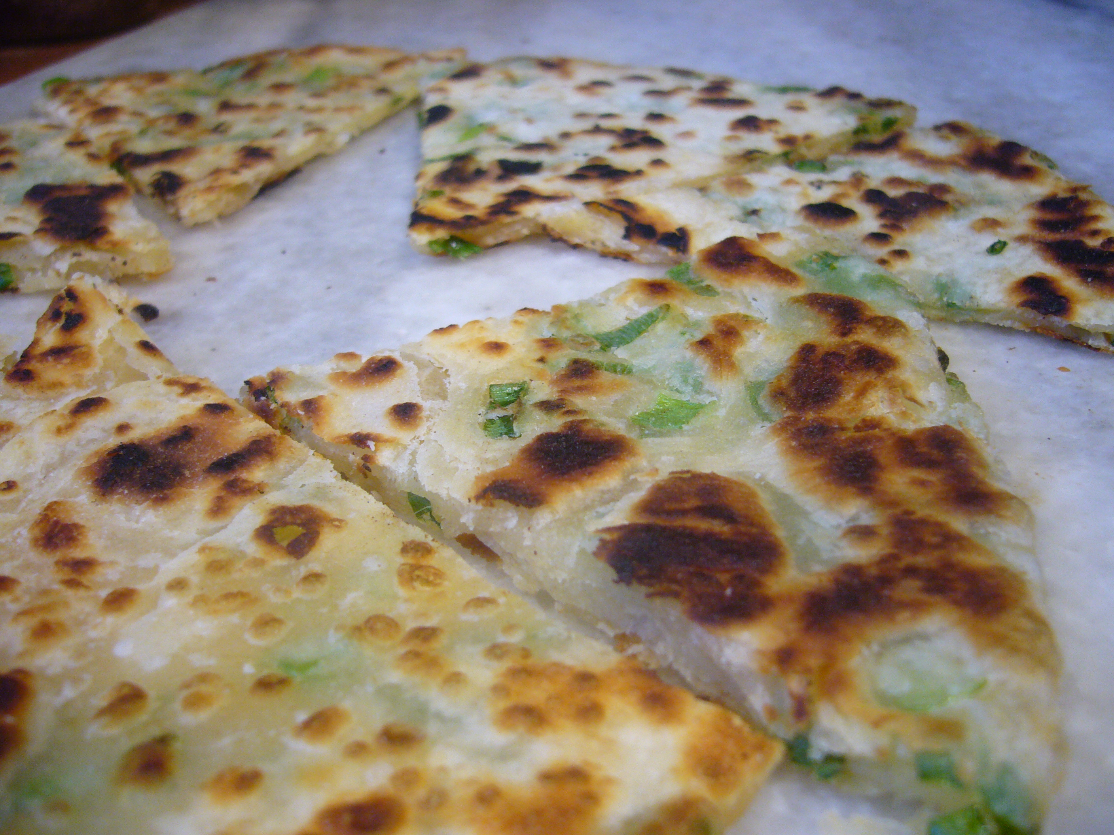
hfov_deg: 52.6
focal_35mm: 35
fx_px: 1126
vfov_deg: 40.7
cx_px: 557
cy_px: 418
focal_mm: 5.8
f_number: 2.8
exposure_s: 1/15
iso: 160
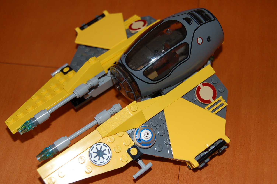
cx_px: 138
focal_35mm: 60
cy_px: 92
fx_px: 461
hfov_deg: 33.4
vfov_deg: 22.6
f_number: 4.8
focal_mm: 40
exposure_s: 1/60
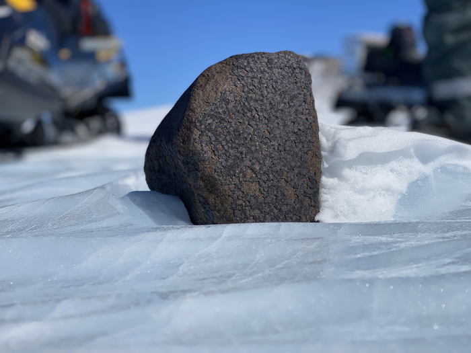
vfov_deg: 28.0
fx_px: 708
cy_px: 176
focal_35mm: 52
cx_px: 236
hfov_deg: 36.8
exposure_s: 1/5988
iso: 25
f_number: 2
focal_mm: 6
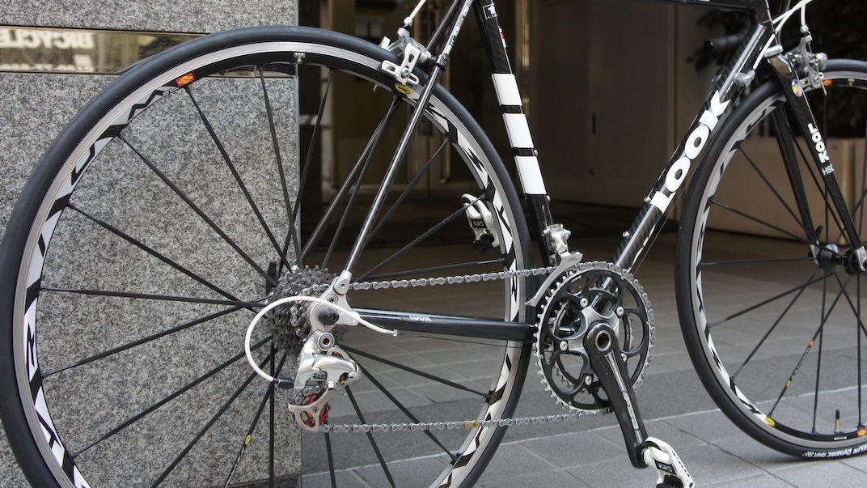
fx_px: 1035
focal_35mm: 45
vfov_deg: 26.5
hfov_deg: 45.4
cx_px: 487
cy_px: 197
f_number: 4
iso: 320
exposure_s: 1/40
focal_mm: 24
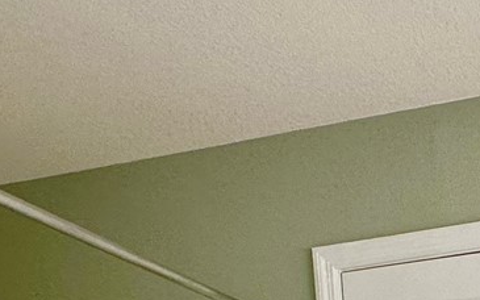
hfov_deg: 27.5
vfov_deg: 15.6
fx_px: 850
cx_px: 584
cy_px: 611
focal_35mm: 65
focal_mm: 2.22
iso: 125
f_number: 2.2
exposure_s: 1/120
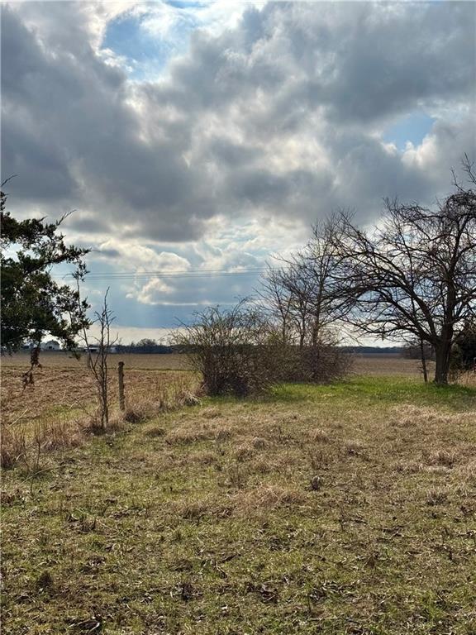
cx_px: 238
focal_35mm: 48
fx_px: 880
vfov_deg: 39.7
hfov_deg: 30.3
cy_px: 318
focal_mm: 6.76
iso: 80
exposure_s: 1/15385
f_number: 1.78
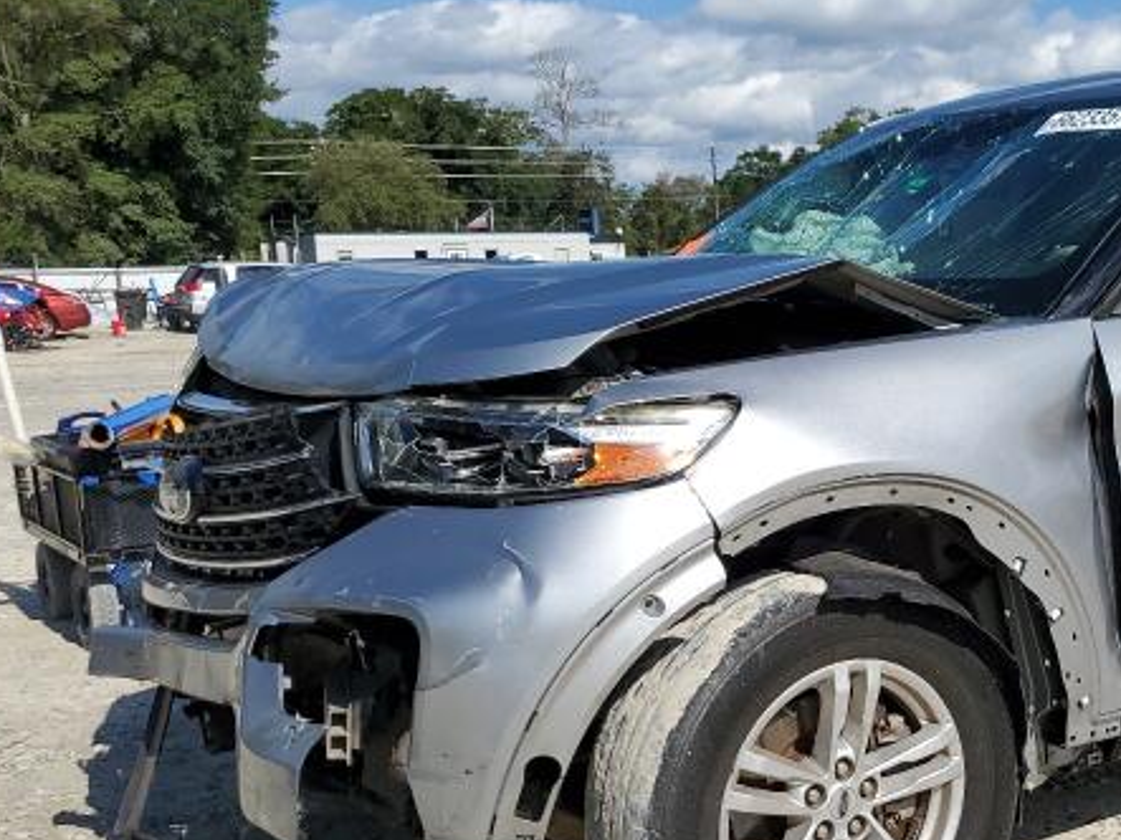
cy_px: 577
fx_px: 1522
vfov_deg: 30.6
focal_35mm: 47
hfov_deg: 38.1
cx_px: 979
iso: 50
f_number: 1.5
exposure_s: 1/10000
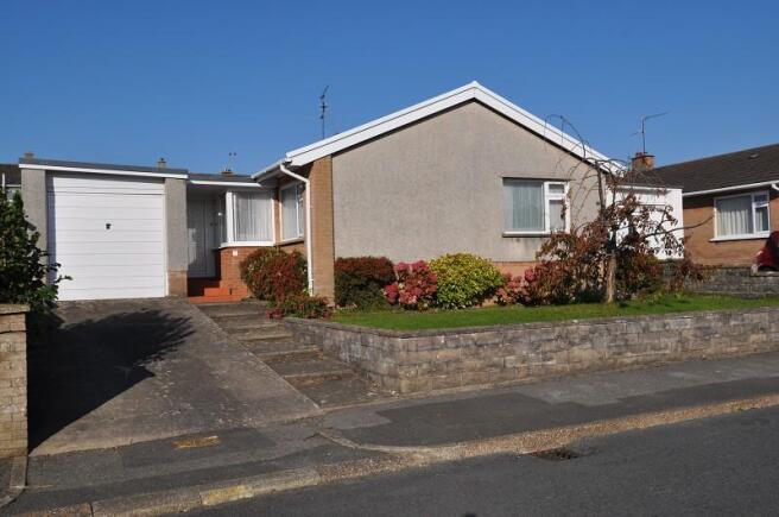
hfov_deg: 57.3
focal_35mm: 33
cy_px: 258
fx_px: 713
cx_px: 390
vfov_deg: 39.8
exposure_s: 1/500
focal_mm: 22
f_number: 11
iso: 200
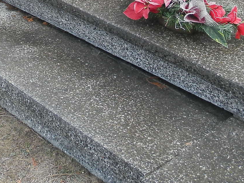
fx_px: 536
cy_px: -68
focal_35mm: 76
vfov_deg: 17.9
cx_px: 94
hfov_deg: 25.6
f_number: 3.1
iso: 80
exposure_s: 1/60
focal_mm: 4.5
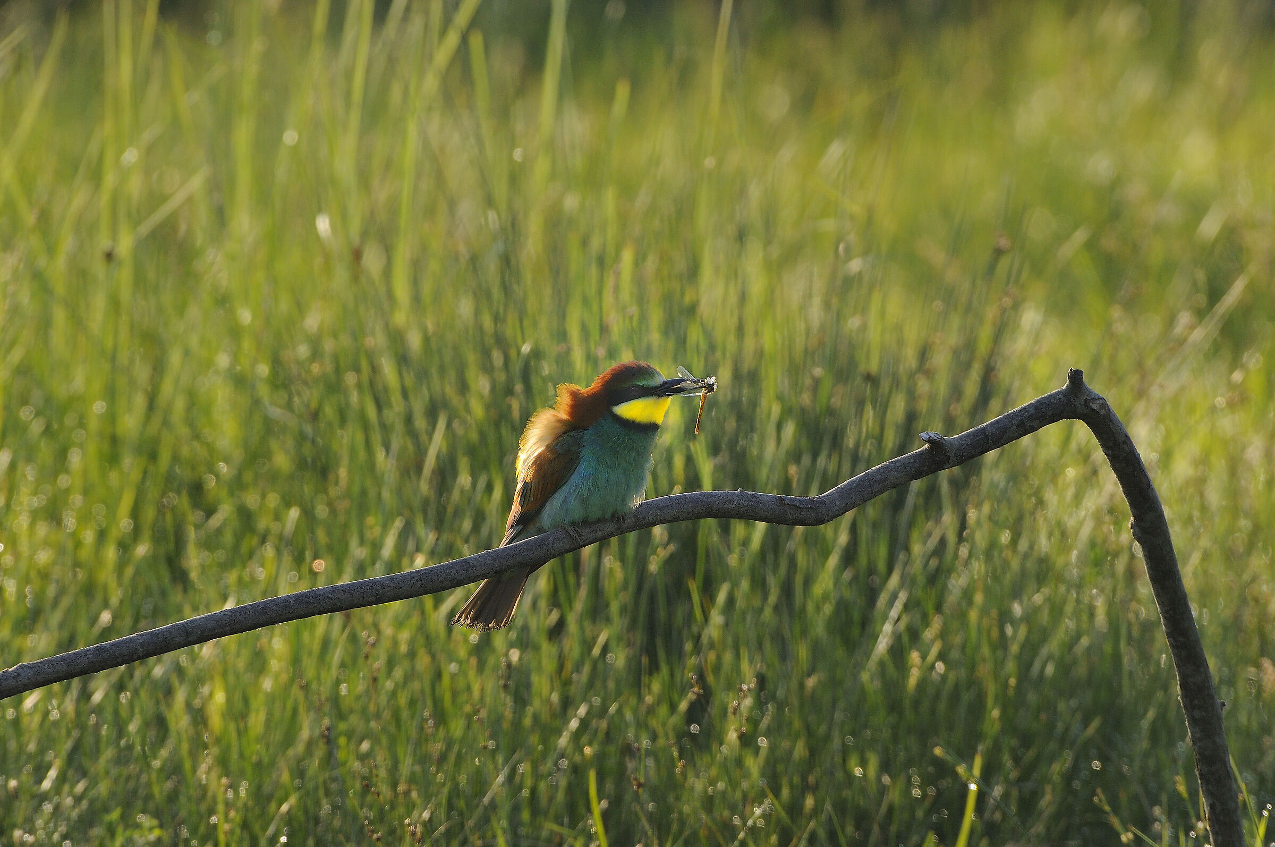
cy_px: 424
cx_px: 638
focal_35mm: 720
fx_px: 25469
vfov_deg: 1.9
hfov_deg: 2.9
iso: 400
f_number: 9
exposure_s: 1/320
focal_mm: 480
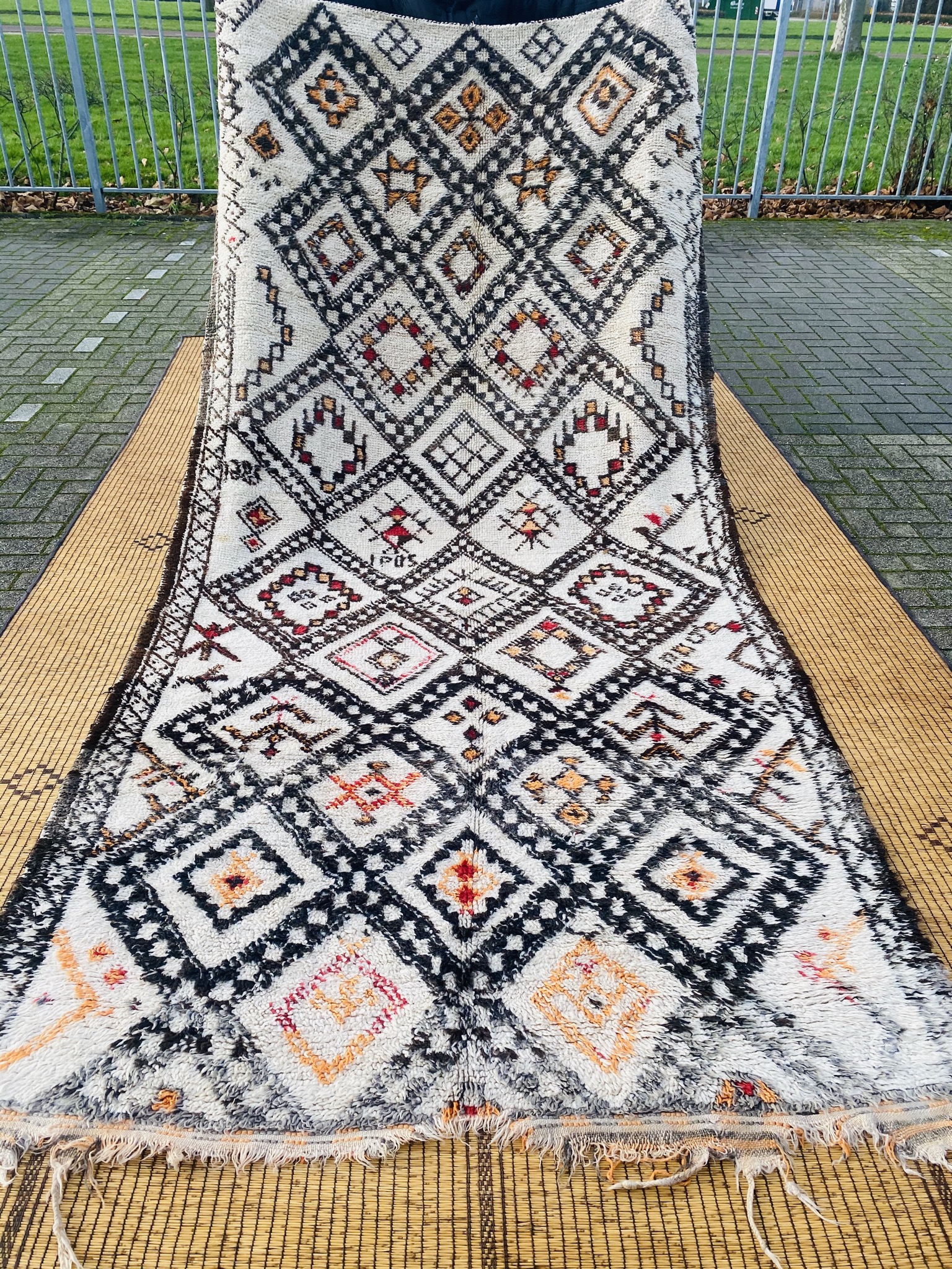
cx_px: 476
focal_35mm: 26
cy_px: 634
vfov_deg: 67.3
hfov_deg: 53.1
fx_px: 953
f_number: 1.8
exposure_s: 1/762
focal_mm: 4.25
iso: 32
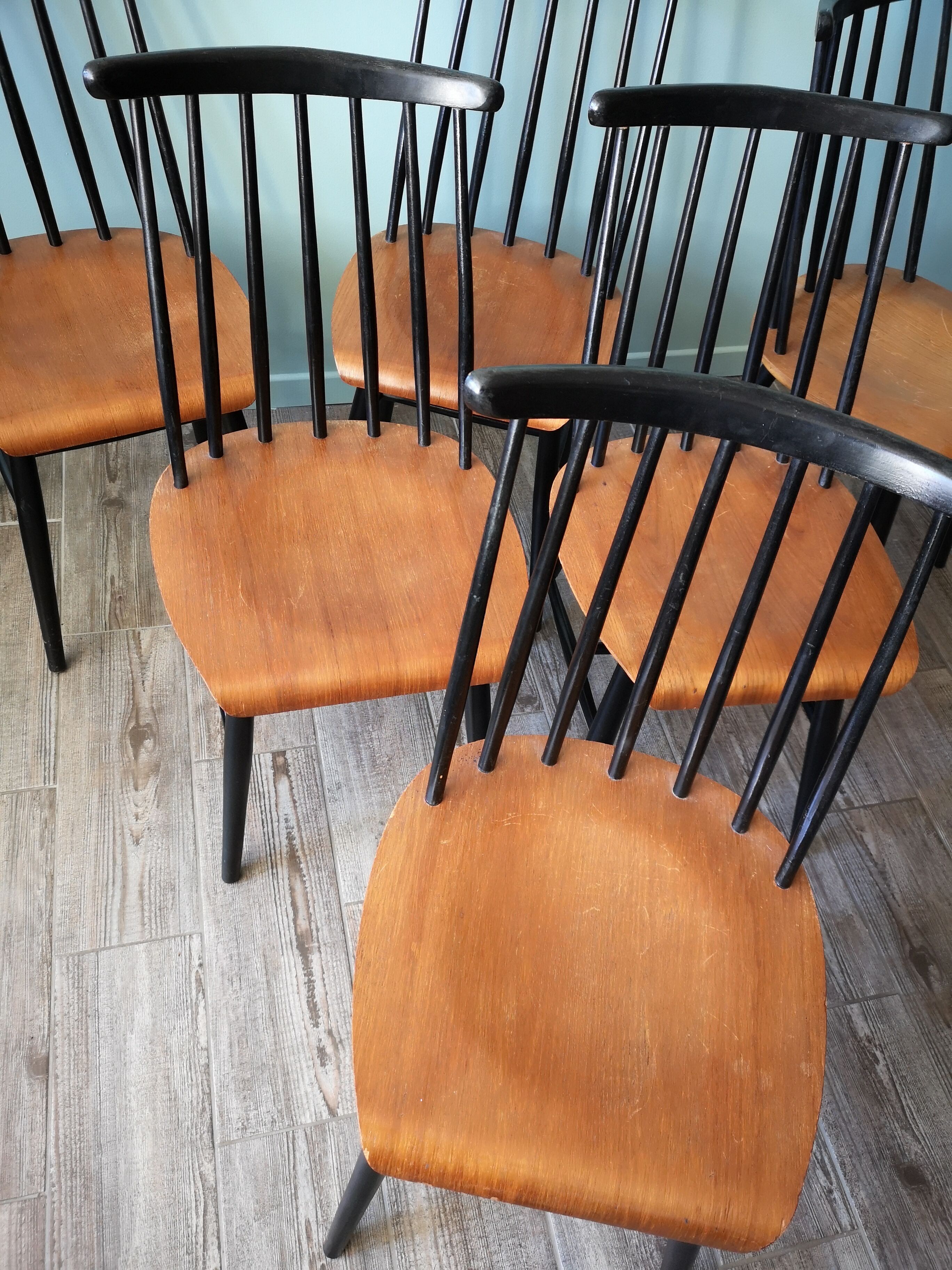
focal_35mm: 27
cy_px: 635
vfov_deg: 65.3
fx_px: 990
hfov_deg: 51.4
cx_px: 476
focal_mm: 3.95
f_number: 1.8
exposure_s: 1/30
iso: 400
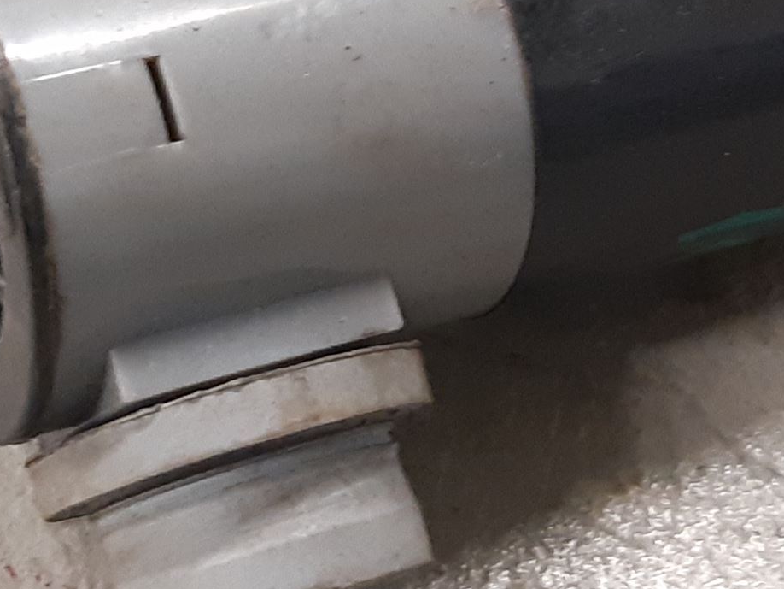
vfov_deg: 24.9
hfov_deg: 33.2
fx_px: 1314
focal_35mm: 58
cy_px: 140
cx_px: 404
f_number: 1.7
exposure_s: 1/50
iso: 250
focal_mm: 3.93
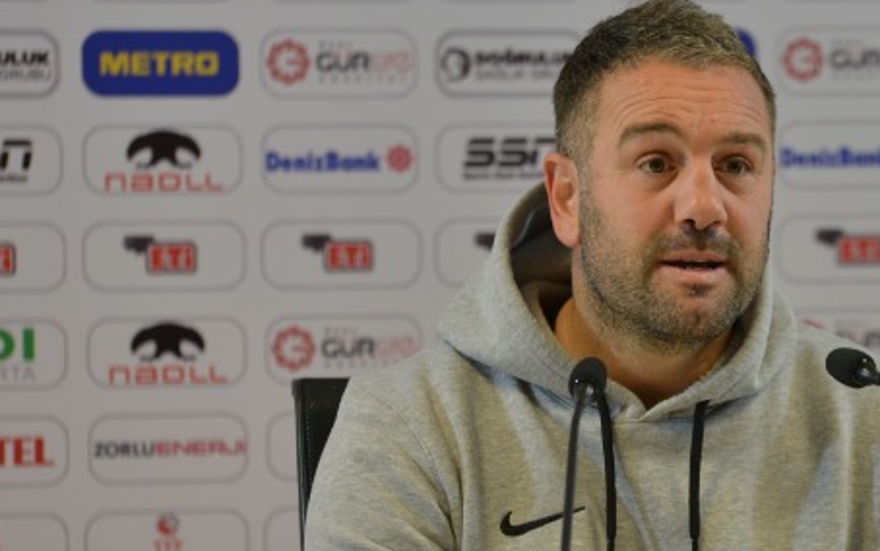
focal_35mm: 359
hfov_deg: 5.8
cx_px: 709
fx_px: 8612
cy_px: 298
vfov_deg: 3.7
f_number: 4
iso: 400
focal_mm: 200
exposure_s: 1/60
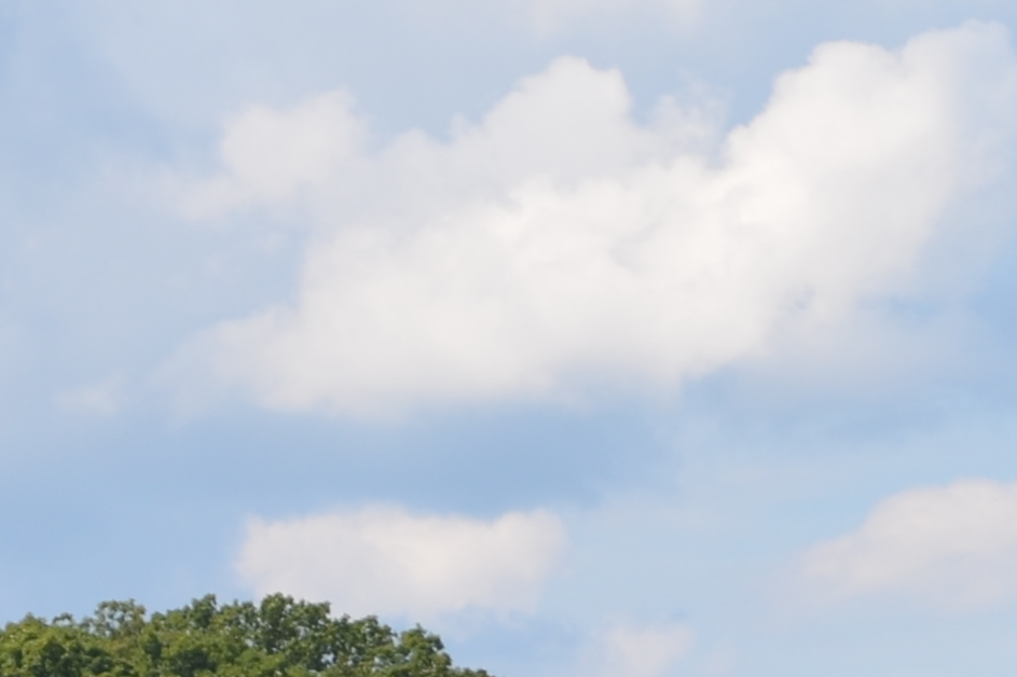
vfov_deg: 3.3
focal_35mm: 407
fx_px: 11493
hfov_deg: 5.1
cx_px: 534
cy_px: 1437
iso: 100
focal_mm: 52
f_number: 8
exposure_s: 1/250
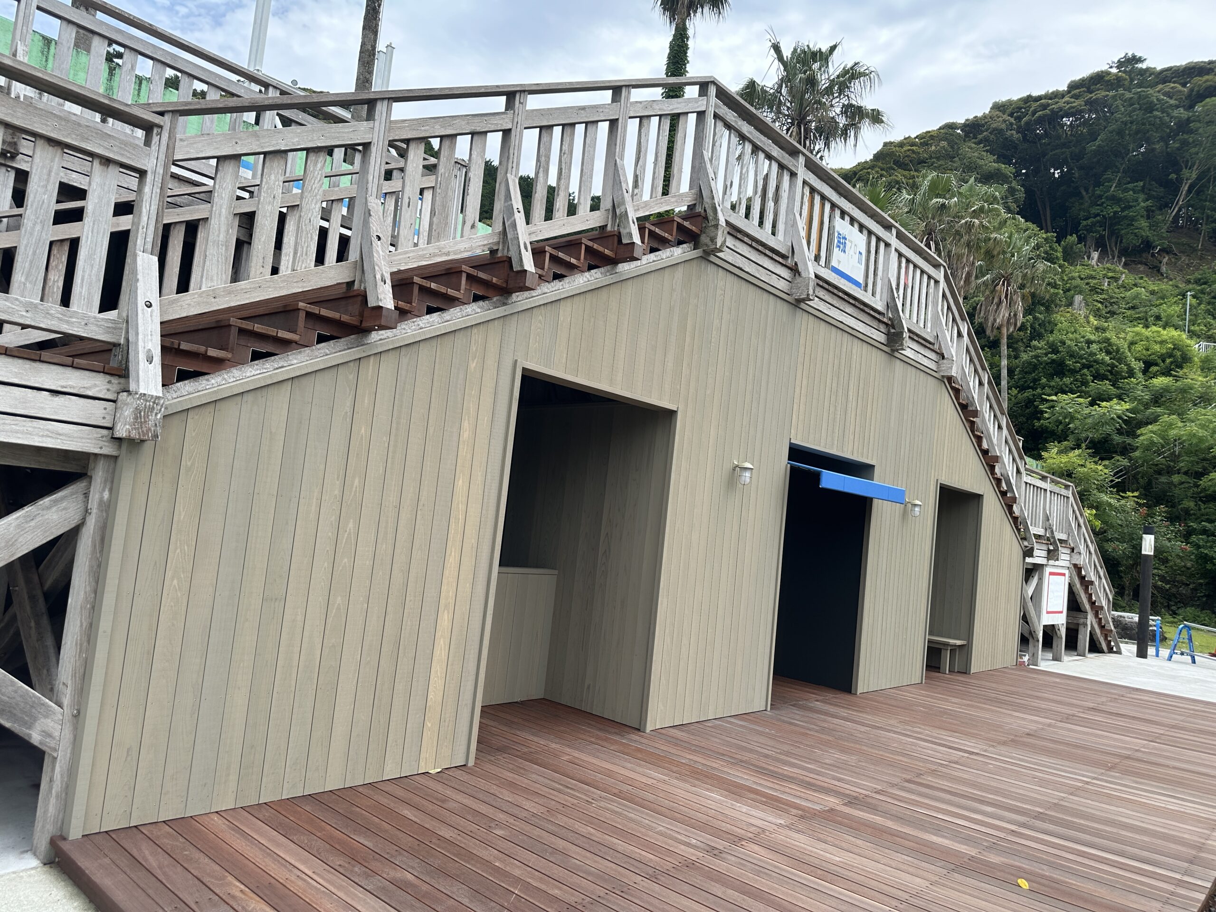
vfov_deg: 56.8
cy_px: 456
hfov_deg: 71.6
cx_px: 608
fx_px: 843
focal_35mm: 24
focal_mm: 6.86
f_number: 1.78
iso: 80
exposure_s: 1/1949
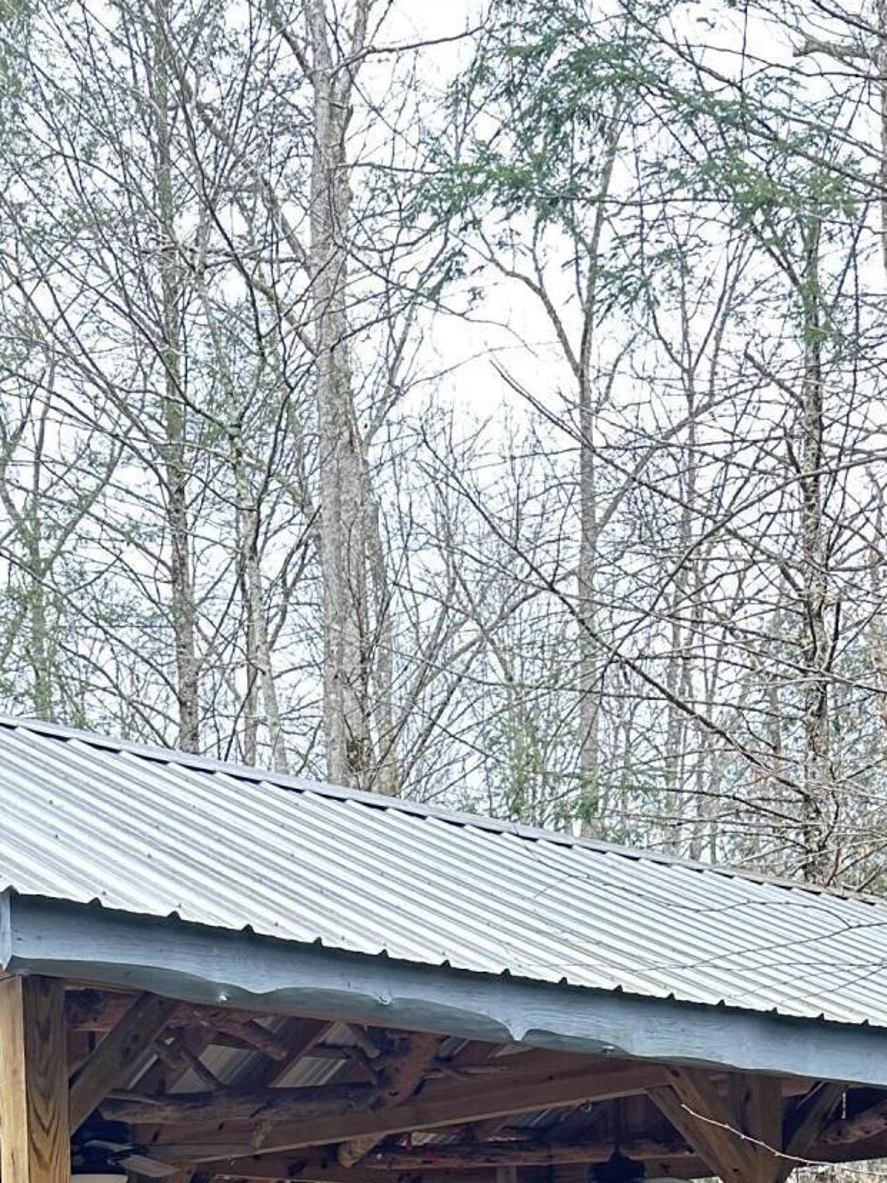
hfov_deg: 25.1
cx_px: 293
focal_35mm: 58
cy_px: 1417
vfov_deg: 28.8
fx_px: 1982
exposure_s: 1/121
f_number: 1.78
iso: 200
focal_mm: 6.86
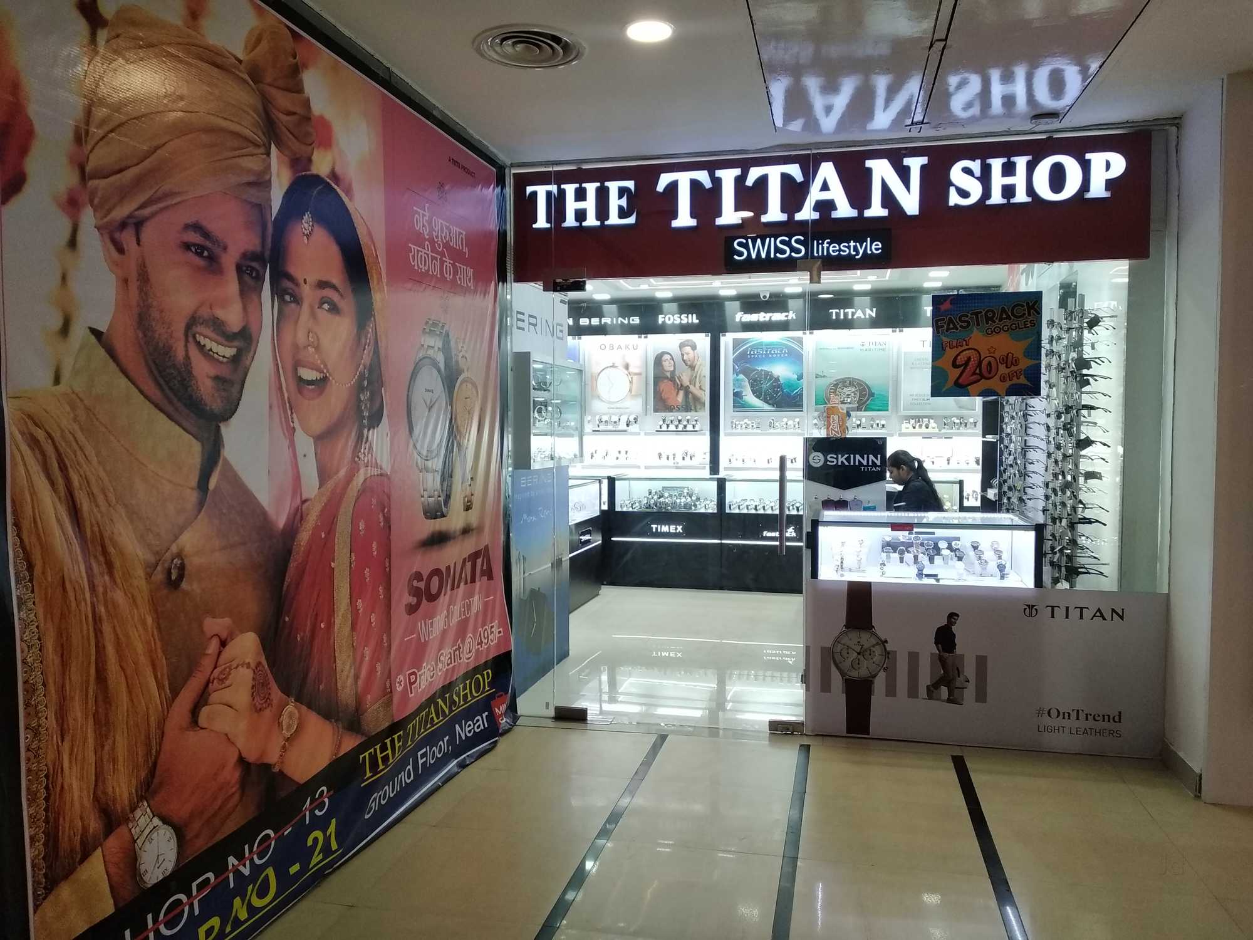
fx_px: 941
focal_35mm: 26
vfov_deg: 53.1
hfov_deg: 67.3
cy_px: 470
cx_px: 626
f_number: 2.2
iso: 250
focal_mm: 3.81
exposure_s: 1/50
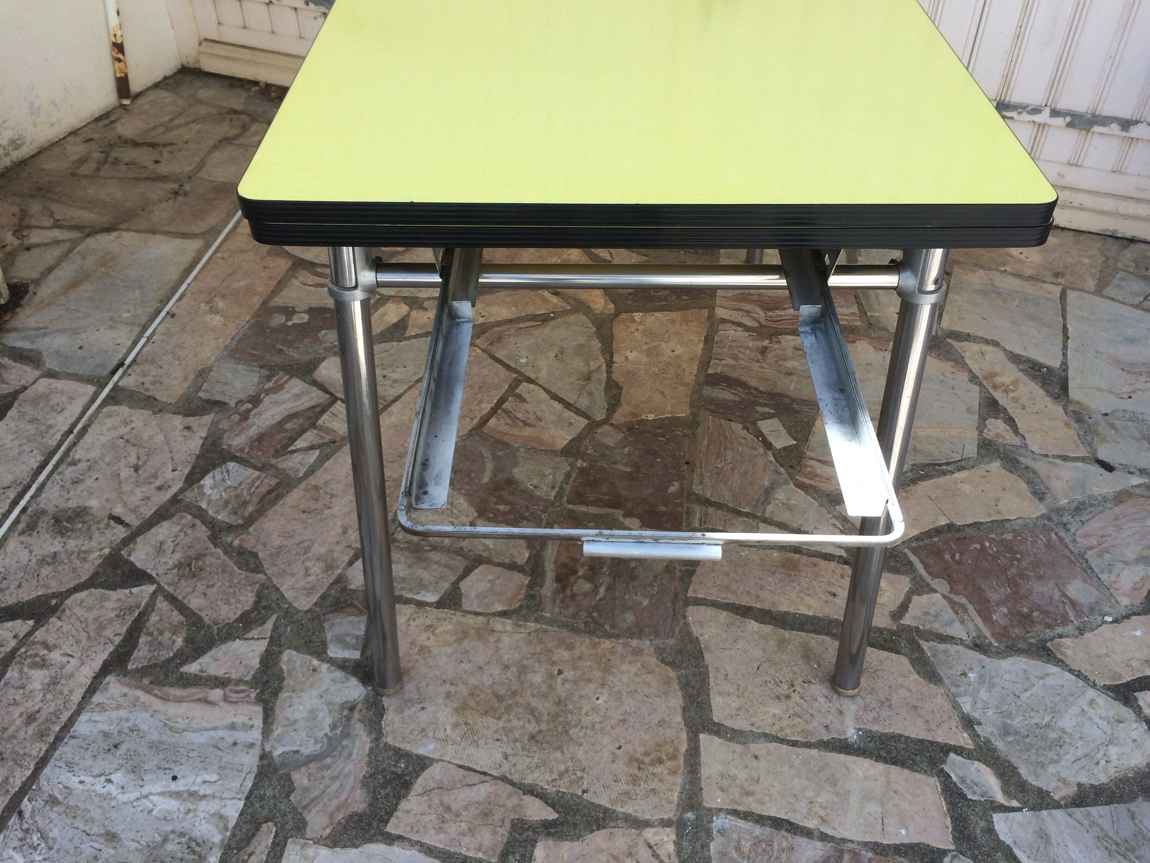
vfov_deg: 48.2
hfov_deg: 61.7
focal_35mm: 29
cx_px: 575
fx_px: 963
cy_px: 432
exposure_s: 1/672
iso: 32
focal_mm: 4.15
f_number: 2.2
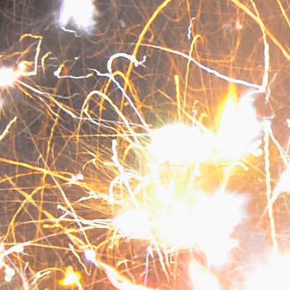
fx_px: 6094
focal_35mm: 643
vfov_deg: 2.7
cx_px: 413
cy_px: 320
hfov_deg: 2.7
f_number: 11
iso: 100
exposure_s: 2.5
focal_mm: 42
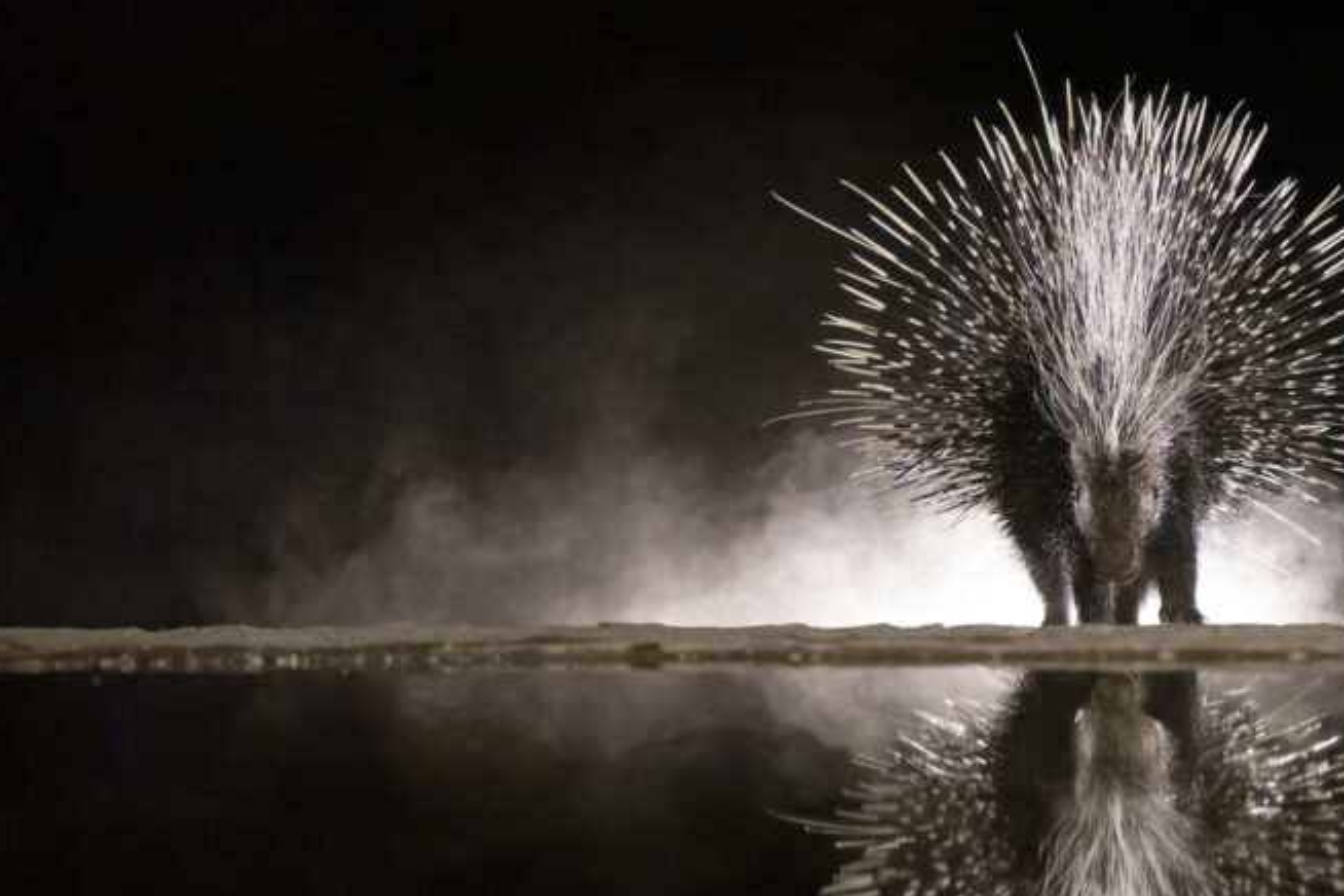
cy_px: 565
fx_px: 8474
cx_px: 1009
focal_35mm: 227
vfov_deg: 6.1
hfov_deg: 9.1
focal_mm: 145
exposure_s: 1/100
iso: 25600
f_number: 2.8
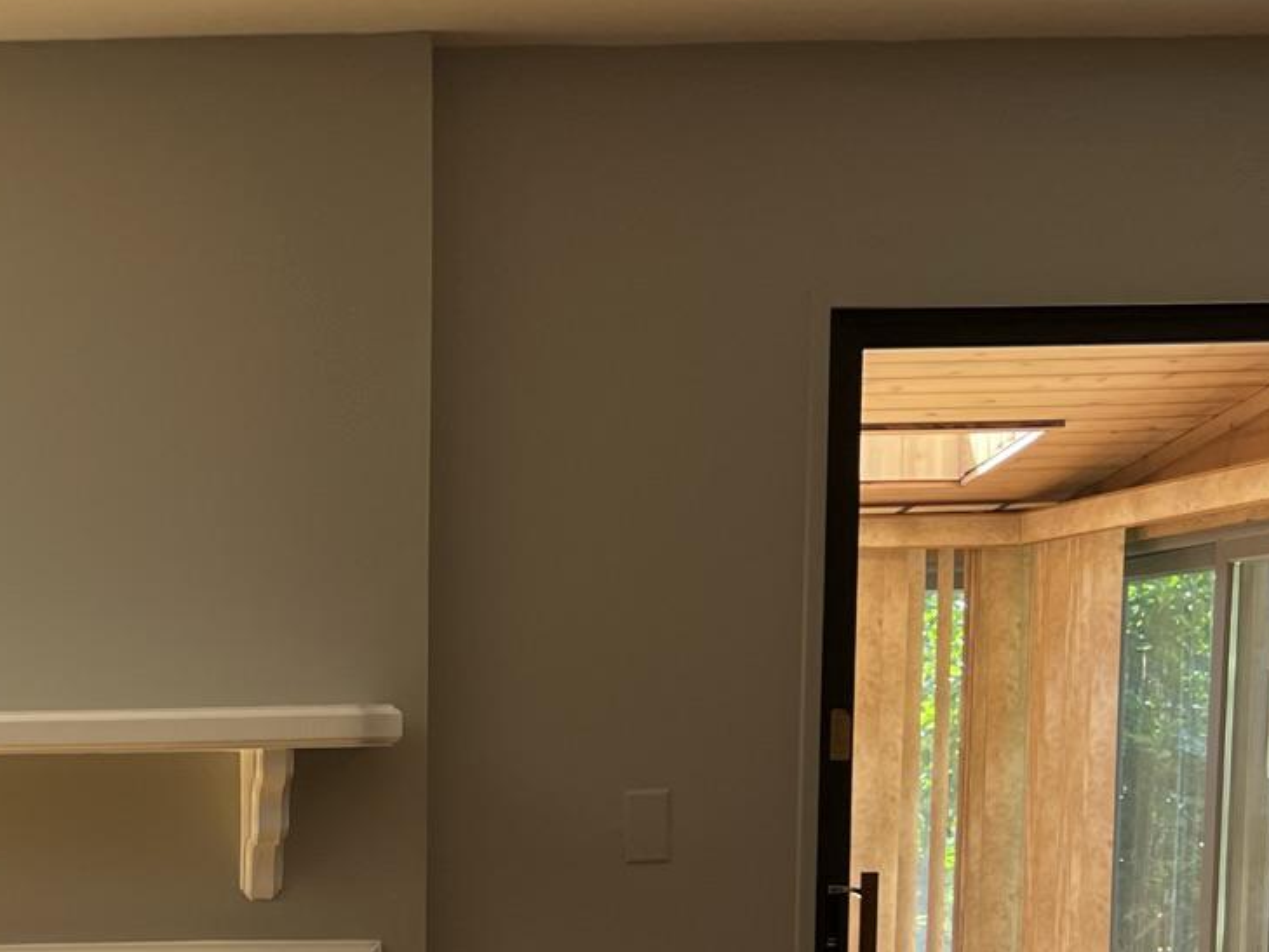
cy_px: 1015
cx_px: -21
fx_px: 2677
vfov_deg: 19.4
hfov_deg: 25.3
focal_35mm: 73
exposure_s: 1/120
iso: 80
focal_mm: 5.7
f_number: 1.5
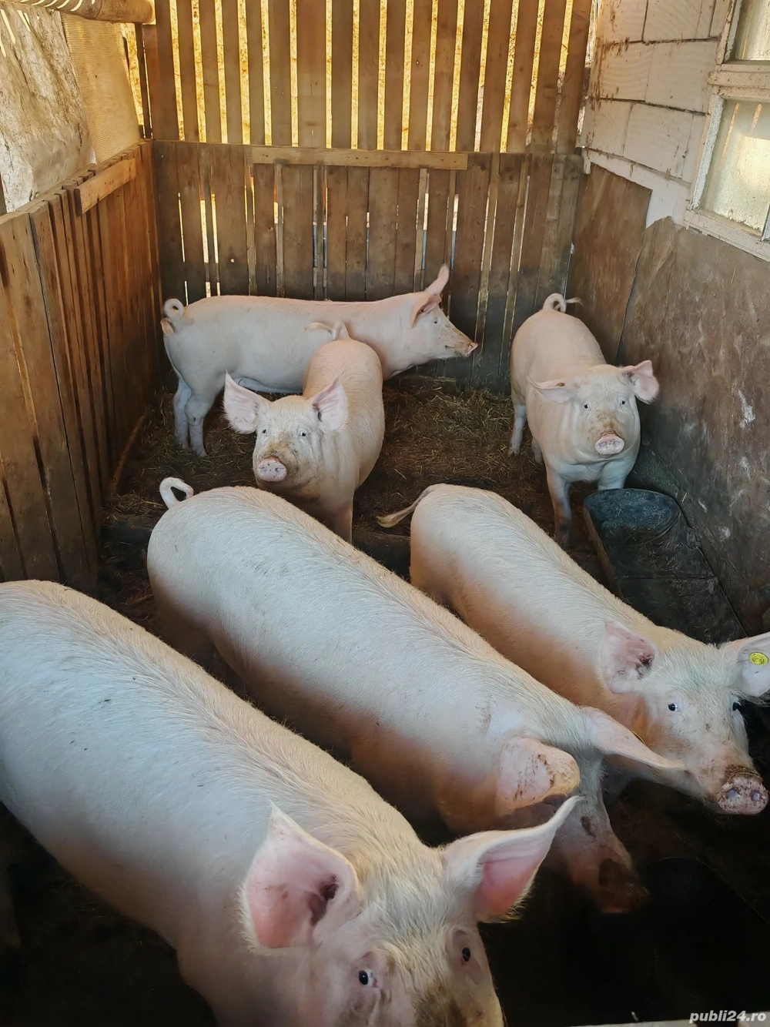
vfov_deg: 65.3
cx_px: 385
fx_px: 801
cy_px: 514
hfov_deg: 51.3
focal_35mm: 27
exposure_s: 1/300
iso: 800
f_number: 2
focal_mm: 6.83
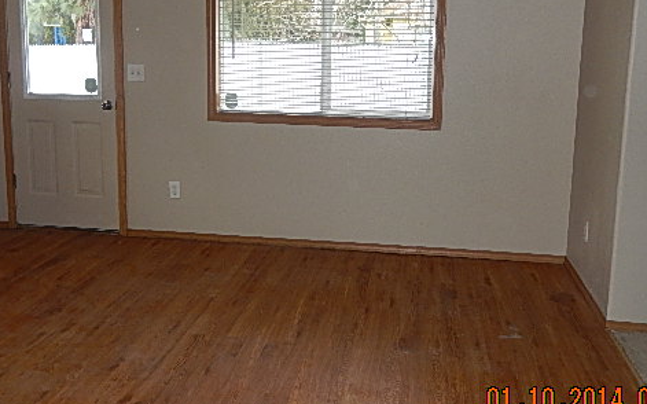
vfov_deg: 35.0
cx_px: 319
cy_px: 137
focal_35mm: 36
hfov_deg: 54.0
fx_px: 635
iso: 200
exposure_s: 1/30
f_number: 3.4
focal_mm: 4.5
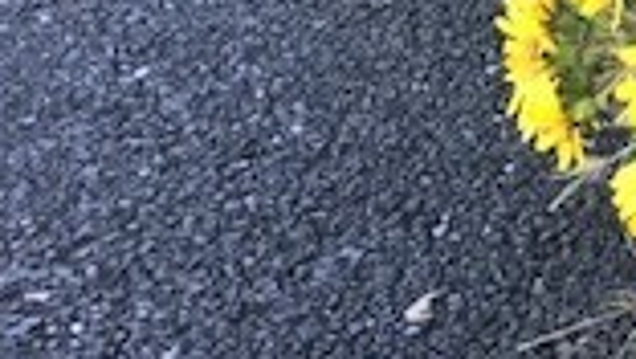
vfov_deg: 9.6
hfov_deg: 15.5
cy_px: -65
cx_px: 1015
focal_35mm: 125
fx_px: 2109
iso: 20
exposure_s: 1/60
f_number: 1.8
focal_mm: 3.99
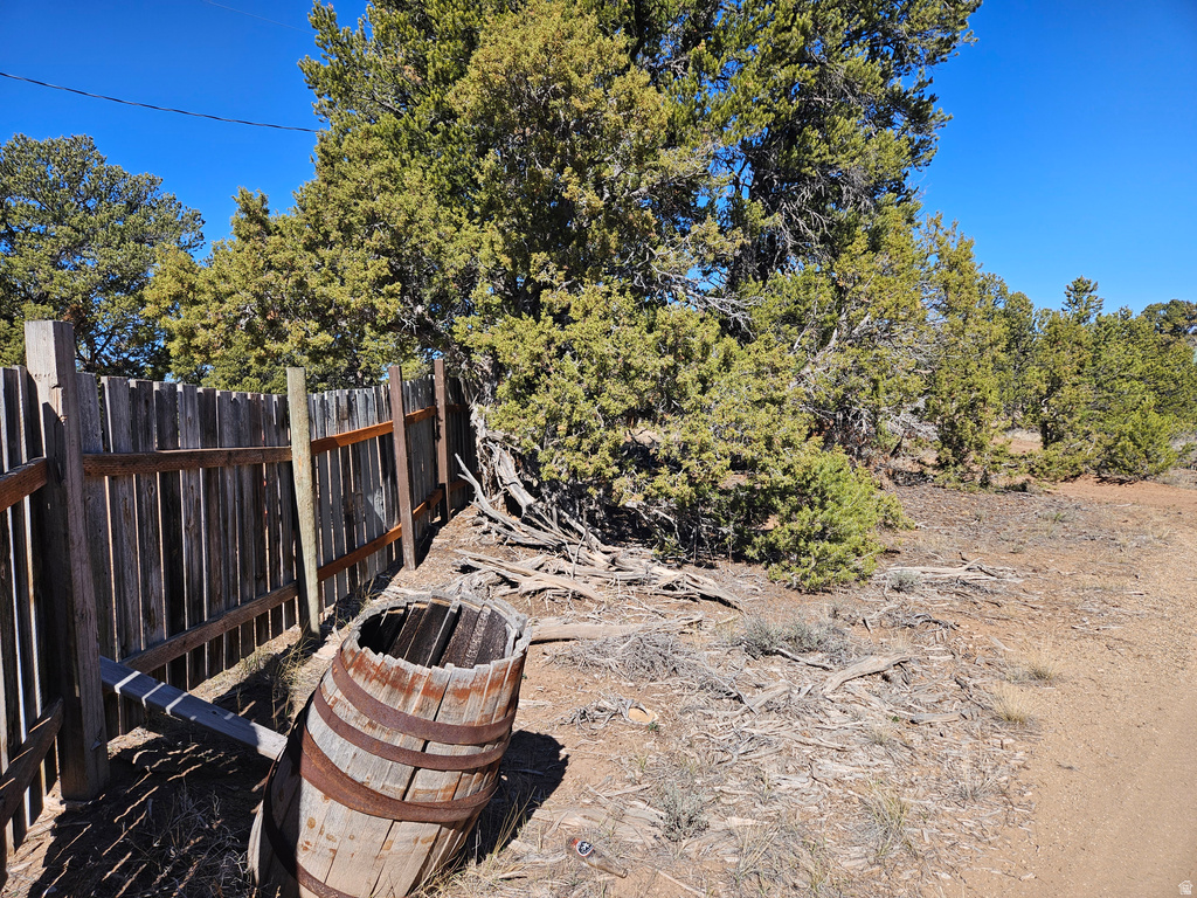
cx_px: 598
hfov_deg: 73.9
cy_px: 449
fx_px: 795
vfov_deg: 58.9
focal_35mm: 23
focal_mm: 5.4
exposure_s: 1/1395
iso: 25
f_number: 1.8
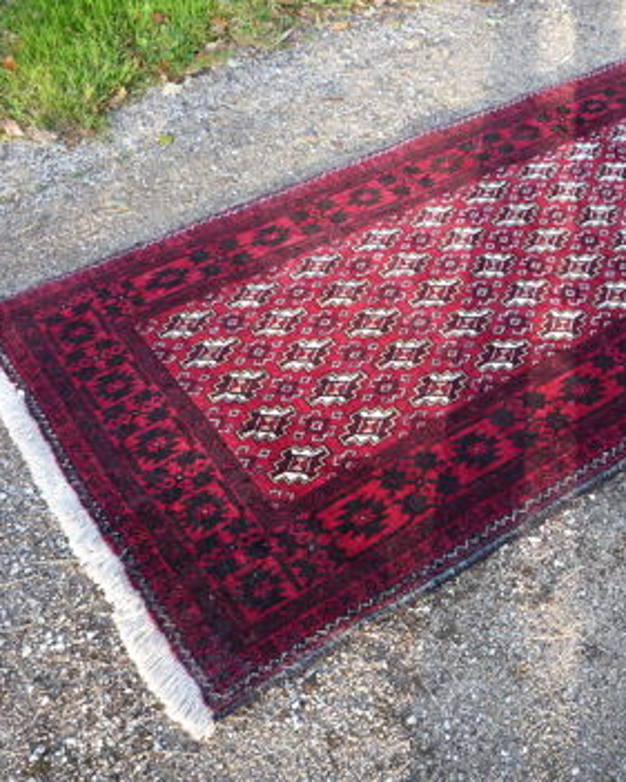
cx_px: 486
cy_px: 394
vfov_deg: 45.8
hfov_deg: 36.3
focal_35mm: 40
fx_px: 926
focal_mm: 5.2
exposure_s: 1/50
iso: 100
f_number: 3.3
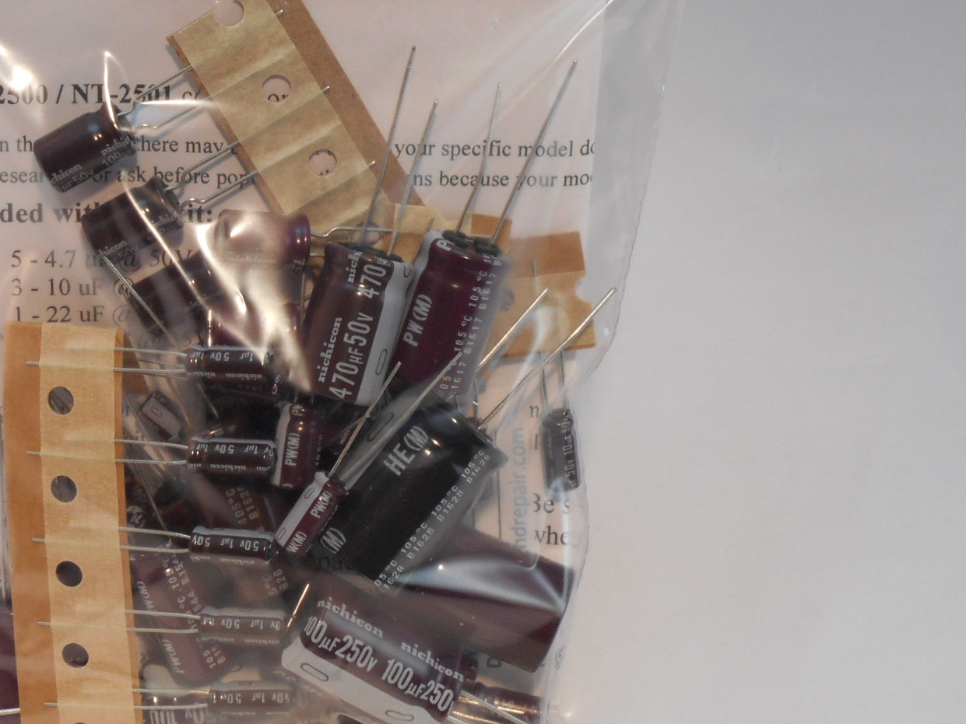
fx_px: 3014
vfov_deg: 13.7
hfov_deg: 18.1
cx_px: 300
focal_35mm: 108
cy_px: 299
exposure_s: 1/30
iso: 200
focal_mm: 10.5
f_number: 5.1
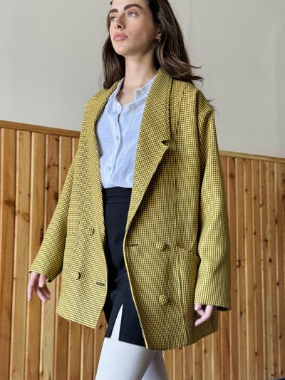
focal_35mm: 48
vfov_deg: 39.6
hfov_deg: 30.3
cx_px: 142
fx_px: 527
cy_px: 190
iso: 125
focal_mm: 6.76
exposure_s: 1/50
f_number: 1.78
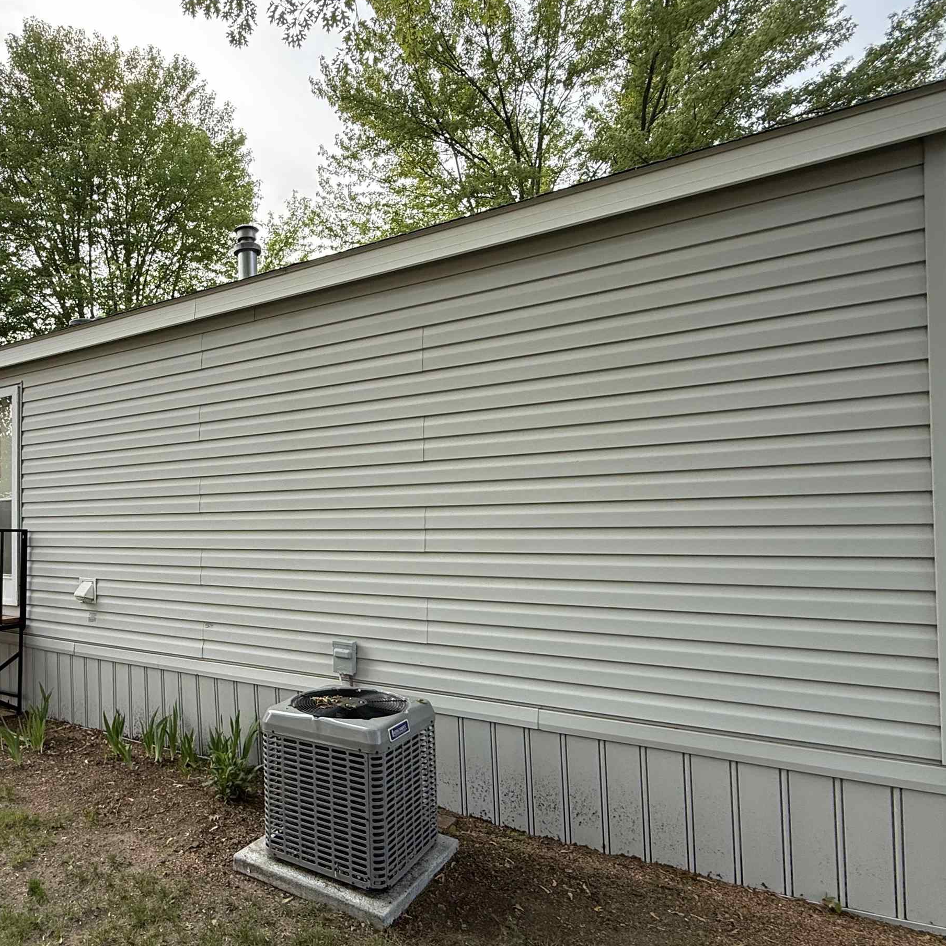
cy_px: 511
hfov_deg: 68.6
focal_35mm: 21
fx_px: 649
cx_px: 266
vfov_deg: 72.0
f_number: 2.2
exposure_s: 1/498
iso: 64
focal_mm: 2.22
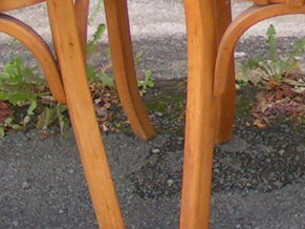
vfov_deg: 8.8
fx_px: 1471
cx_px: 346
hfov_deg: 11.6
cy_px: -34
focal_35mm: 167
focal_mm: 5.8
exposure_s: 1/320
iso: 50
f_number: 2.8
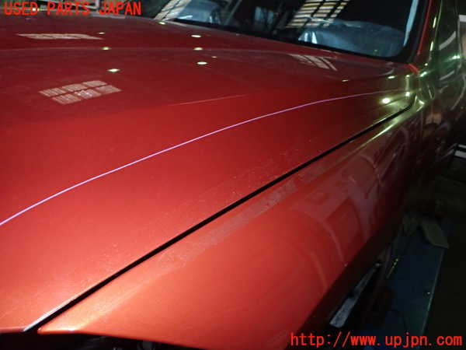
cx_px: 233
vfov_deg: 54.9
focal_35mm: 25
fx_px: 337
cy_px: 175
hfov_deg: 69.4
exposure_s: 1/30
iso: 400
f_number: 5.6
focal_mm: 4.5
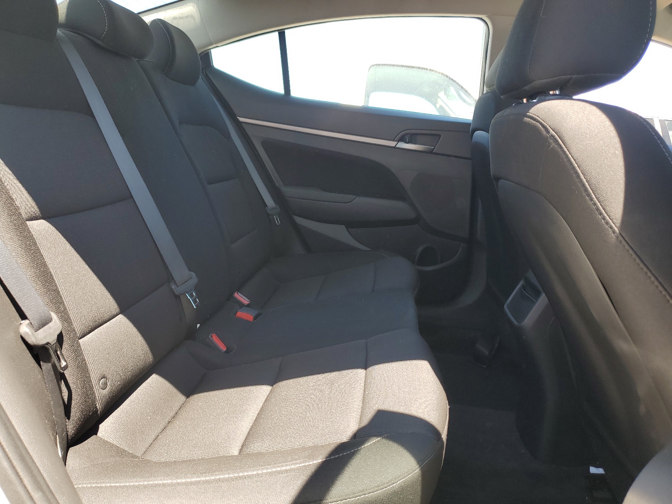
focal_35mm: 26
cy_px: 252
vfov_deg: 53.1
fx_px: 505
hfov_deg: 67.3
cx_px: 336
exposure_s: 1/278
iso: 50
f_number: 1.5
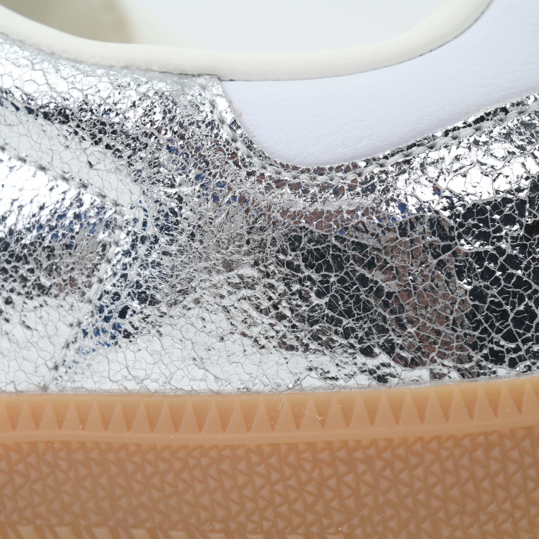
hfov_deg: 11.9
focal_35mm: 147
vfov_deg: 11.9
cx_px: 229
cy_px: 269
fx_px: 2590
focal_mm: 115
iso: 400
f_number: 13
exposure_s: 1/100
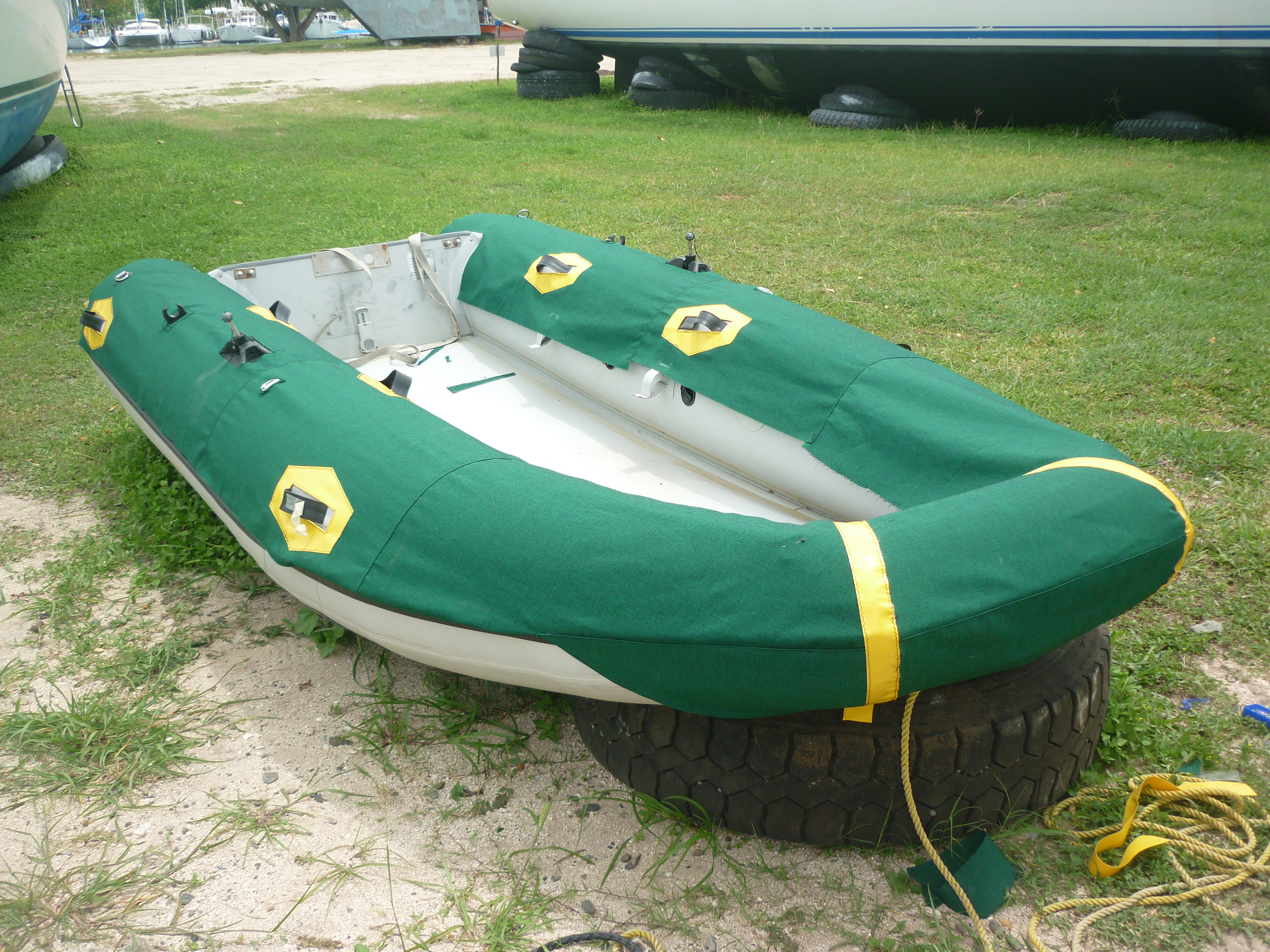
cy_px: 476
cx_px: 635
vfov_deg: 42.9
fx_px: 1211
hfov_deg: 55.4
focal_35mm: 33
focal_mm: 5.5
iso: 80
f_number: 8
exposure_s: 1/125
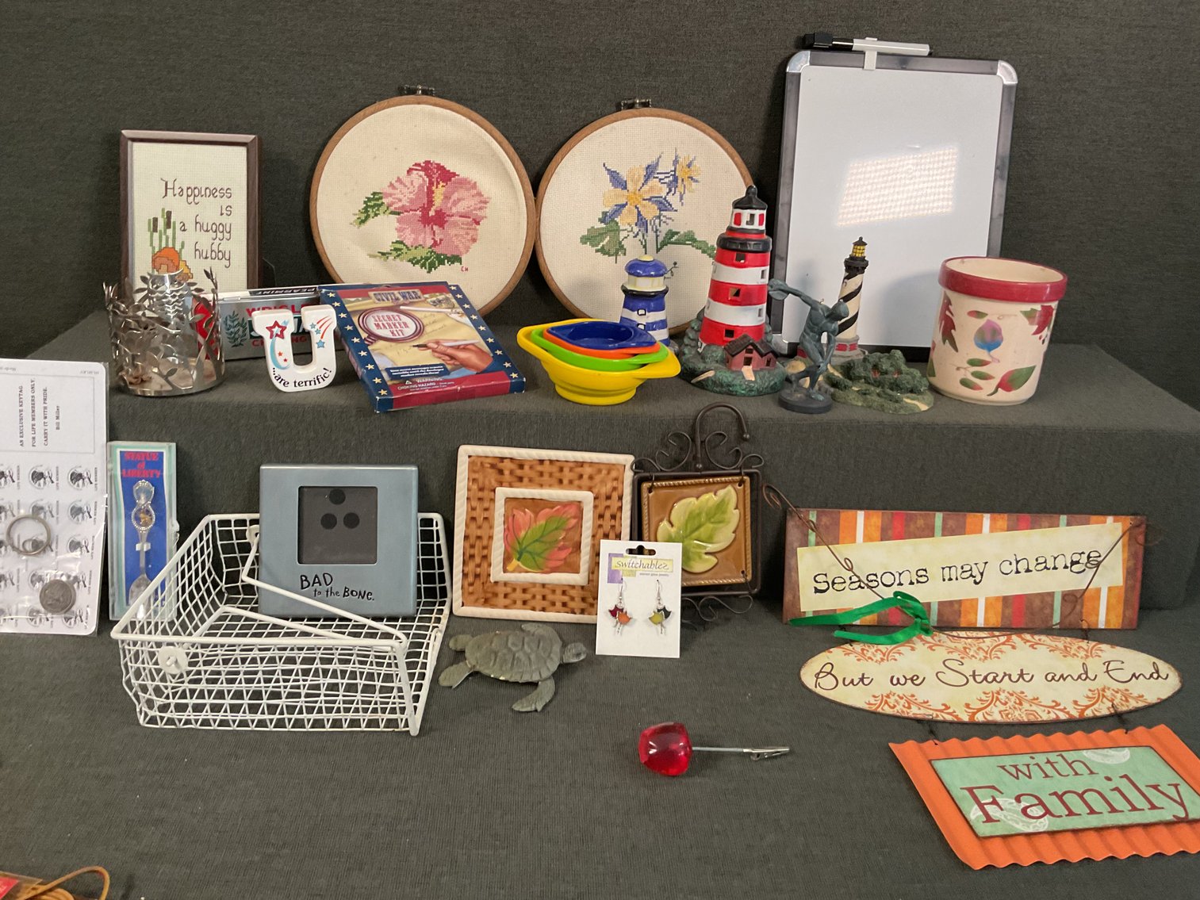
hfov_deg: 61.7
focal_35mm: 29
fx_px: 1005
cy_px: 450
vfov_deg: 48.2
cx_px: 600
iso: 200
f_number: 1.8
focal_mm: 3
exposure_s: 1/60
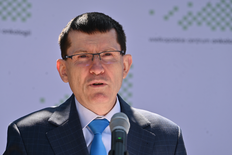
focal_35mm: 180
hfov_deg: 11.4
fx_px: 1160
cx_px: 116
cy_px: 78
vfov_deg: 7.6
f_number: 6.3
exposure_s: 1/250
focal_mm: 180
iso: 100
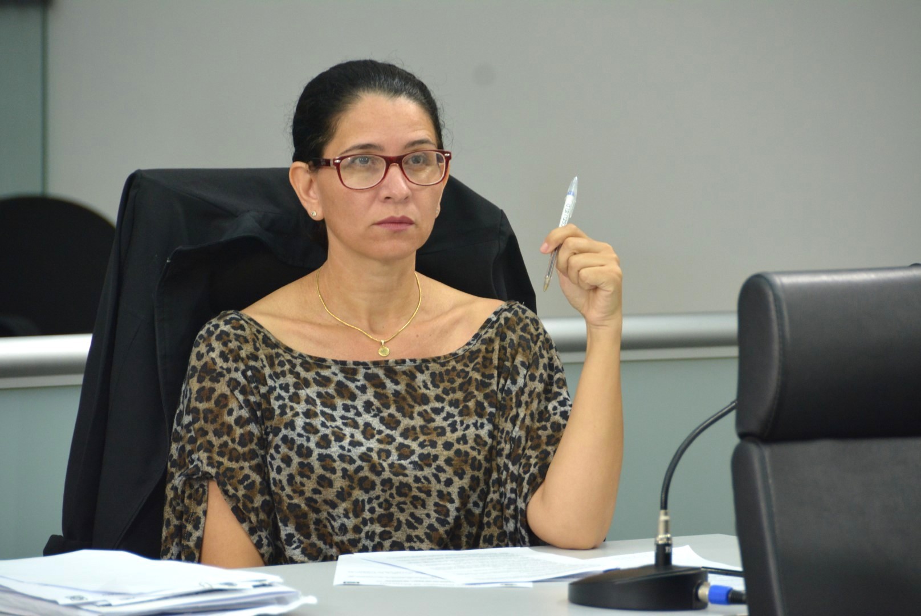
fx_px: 7680
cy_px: 308
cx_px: 460
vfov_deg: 4.6
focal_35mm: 300
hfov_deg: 6.9
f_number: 5.6
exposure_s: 1/125
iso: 1400
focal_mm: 200
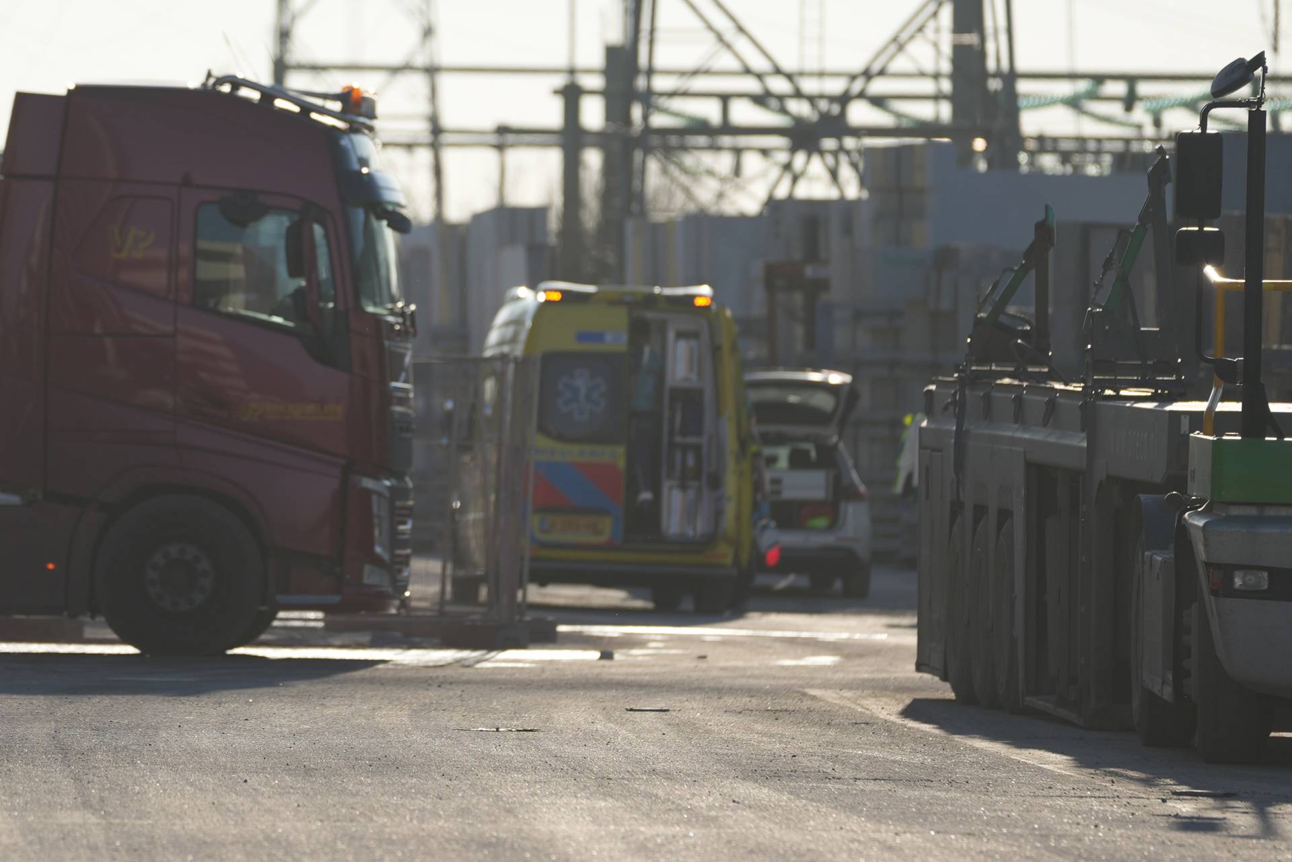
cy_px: 431
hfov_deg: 10.3
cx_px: 646
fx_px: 7177
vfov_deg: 6.9
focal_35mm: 200
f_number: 2.8
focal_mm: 200
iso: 100
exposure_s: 1/2500
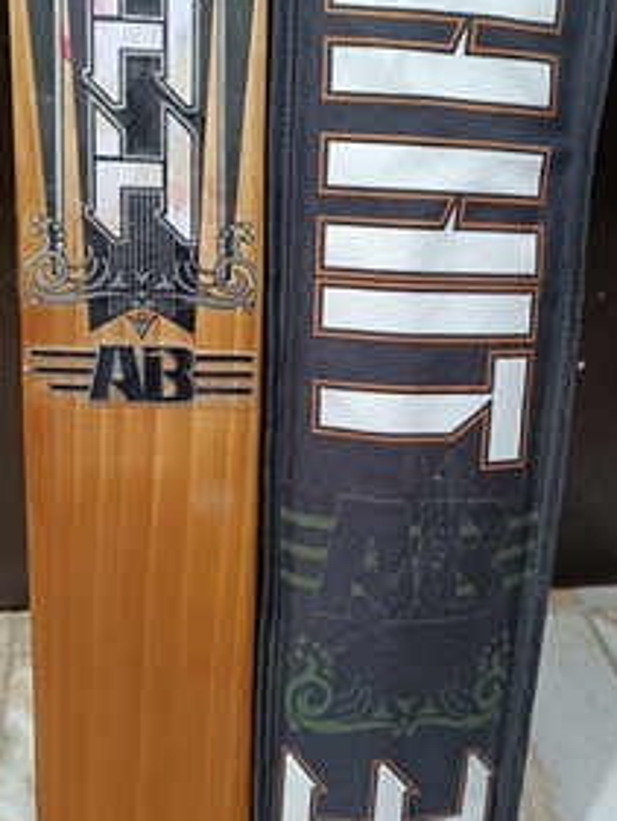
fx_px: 926
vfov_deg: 47.8
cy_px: 399
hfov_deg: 36.8
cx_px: 338
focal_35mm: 39
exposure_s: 1/30
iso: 715
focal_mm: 5.59
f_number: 1.88
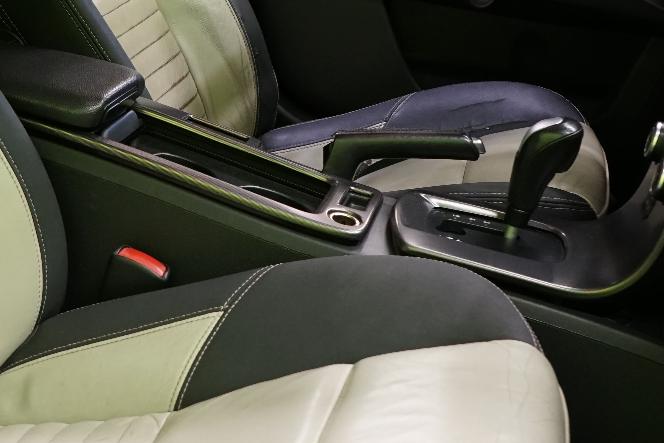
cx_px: 179
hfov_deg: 28.1
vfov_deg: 19.1
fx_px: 1309
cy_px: 111
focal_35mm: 71
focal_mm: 29
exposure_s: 1/20
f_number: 5.6
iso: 1600
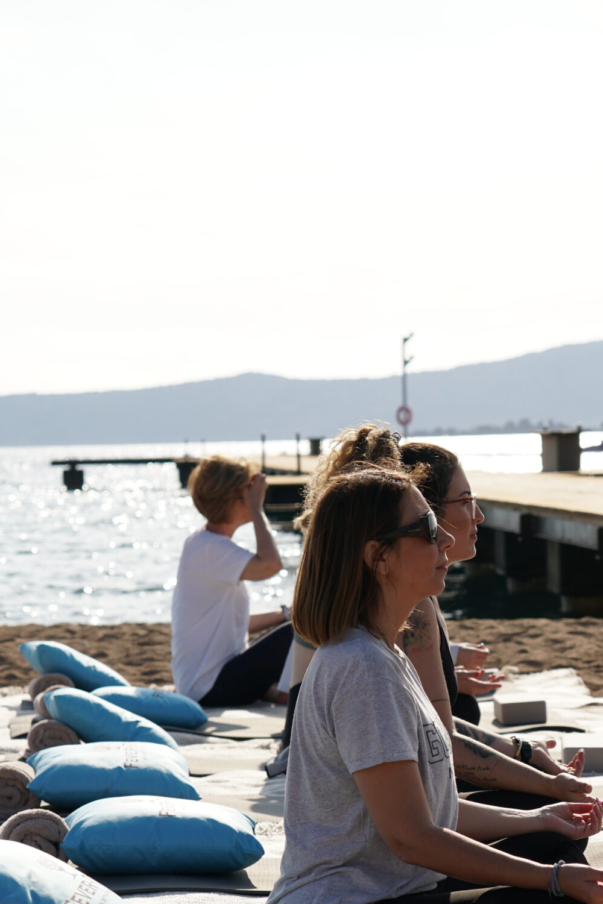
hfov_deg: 10.7
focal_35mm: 128
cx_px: 399
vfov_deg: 16.0
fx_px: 3216
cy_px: 618
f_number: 4
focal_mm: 50
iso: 100
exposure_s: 1/1250
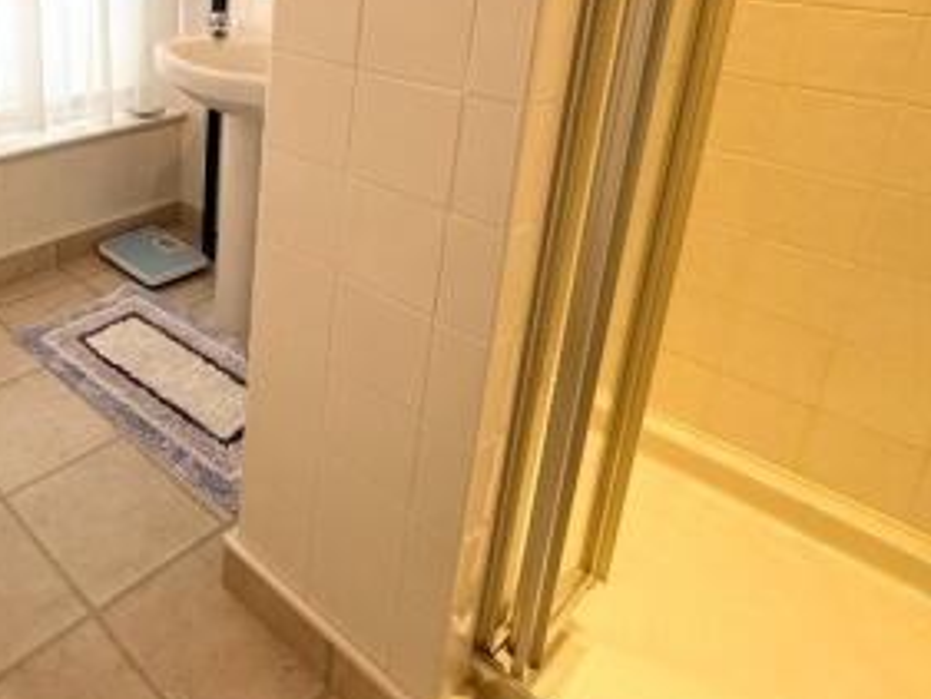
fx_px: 780
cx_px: 98
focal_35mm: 29
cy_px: 94
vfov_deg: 44.7
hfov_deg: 54.0
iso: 50
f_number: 2.2
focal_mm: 2.22
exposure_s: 1/100
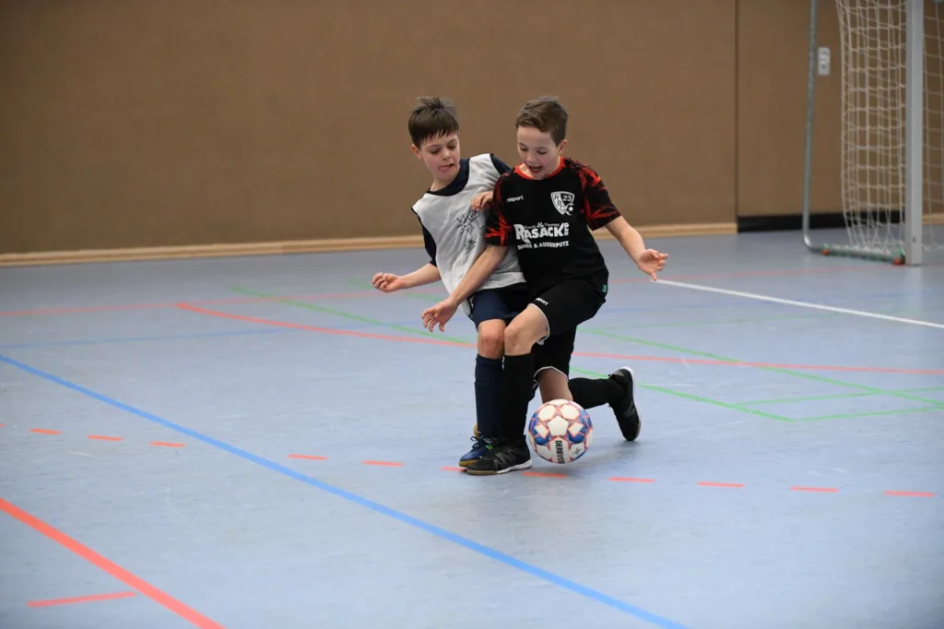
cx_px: 472
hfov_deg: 21.5
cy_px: 314
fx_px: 2490
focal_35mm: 95
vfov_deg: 14.4
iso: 8000
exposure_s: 1/1250
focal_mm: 95
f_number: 2.8
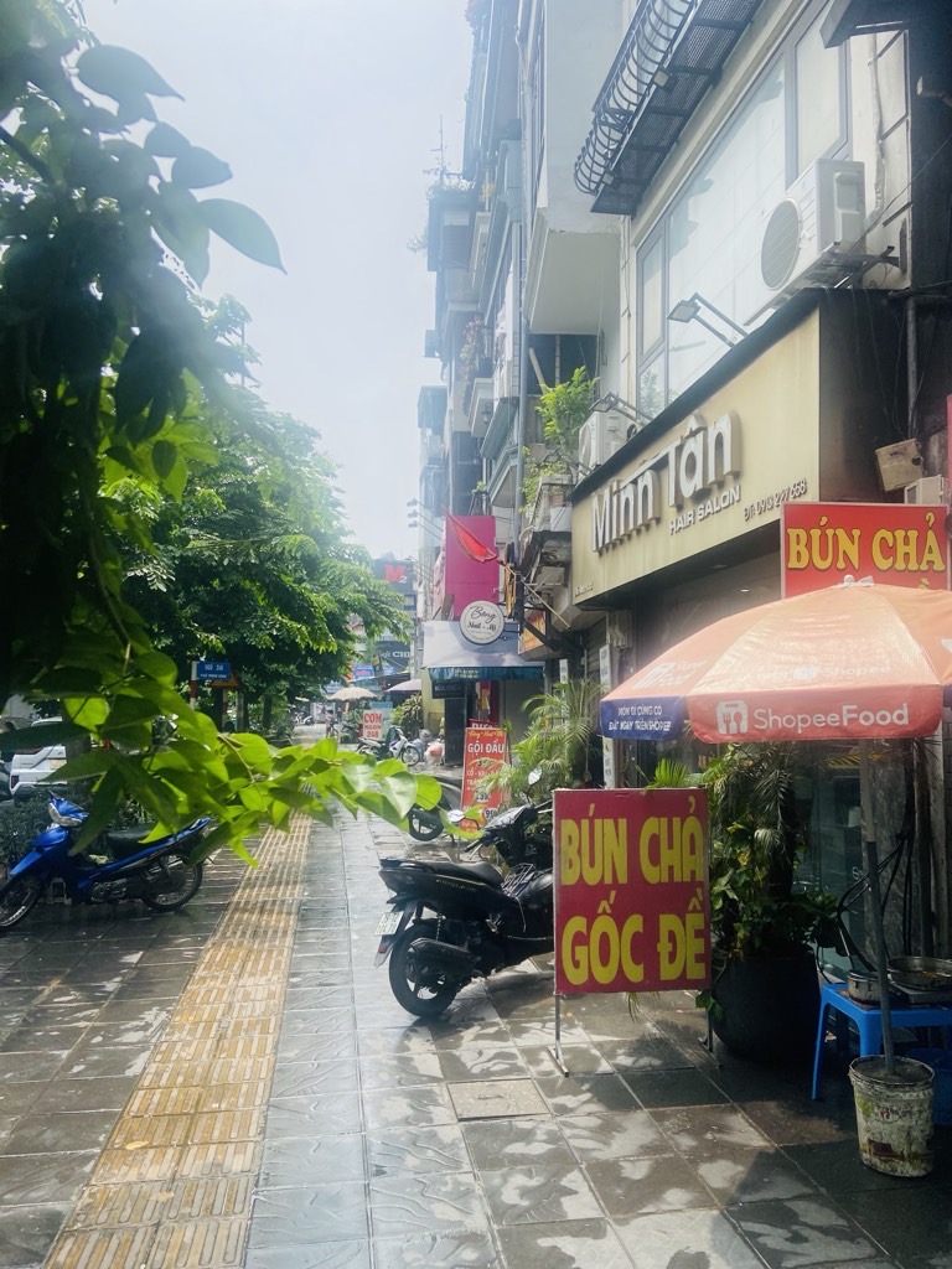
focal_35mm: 26
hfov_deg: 53.1
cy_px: 634
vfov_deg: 67.3
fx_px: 953
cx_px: 476
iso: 32
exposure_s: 1/2410
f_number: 1.8
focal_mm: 4.25
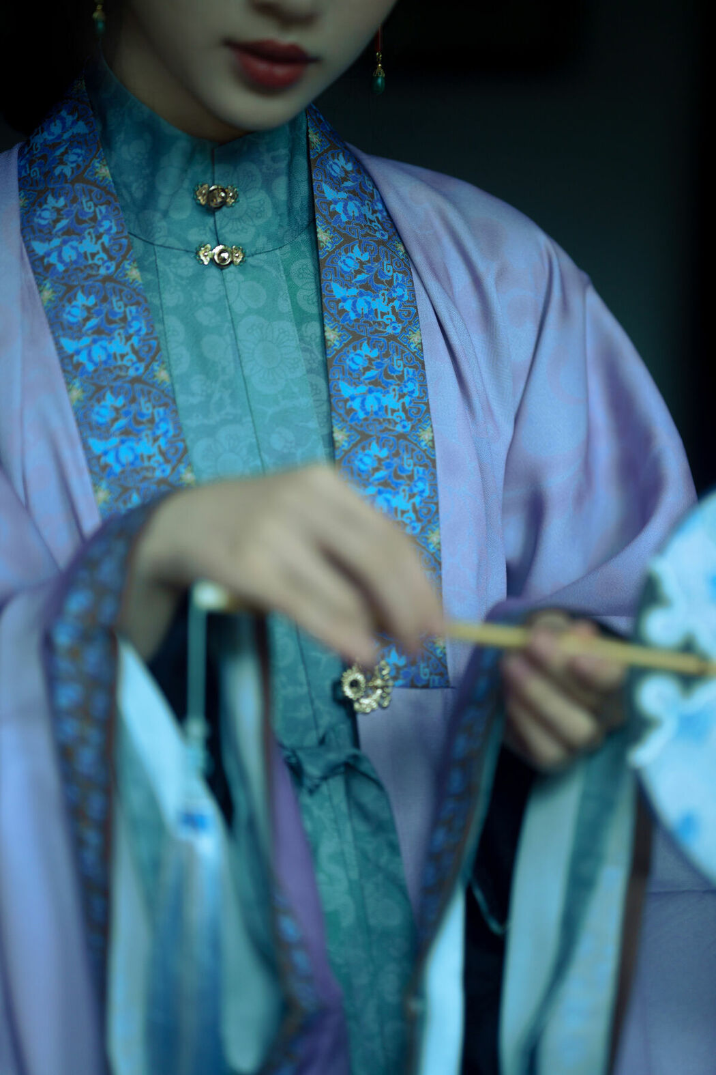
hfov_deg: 16.1
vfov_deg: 23.9
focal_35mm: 85
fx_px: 2536
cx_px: 358
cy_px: 538
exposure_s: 1/125
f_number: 1.4
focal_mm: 85
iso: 400
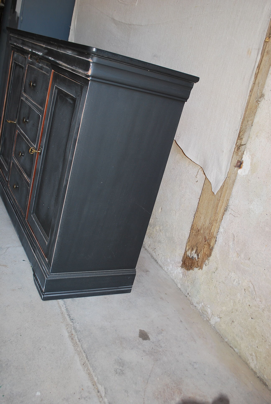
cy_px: 202
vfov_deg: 57.2
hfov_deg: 40.1
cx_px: 136
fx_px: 372
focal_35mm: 33
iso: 200
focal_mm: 22
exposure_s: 1/60
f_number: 4
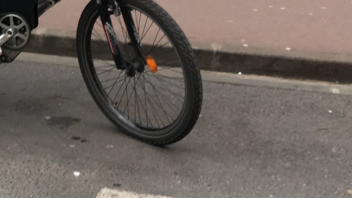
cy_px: -130
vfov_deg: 12.4
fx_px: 849
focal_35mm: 91
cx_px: -20
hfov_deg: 22.3
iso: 32
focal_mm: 4.15
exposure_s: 1/100
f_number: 2.2
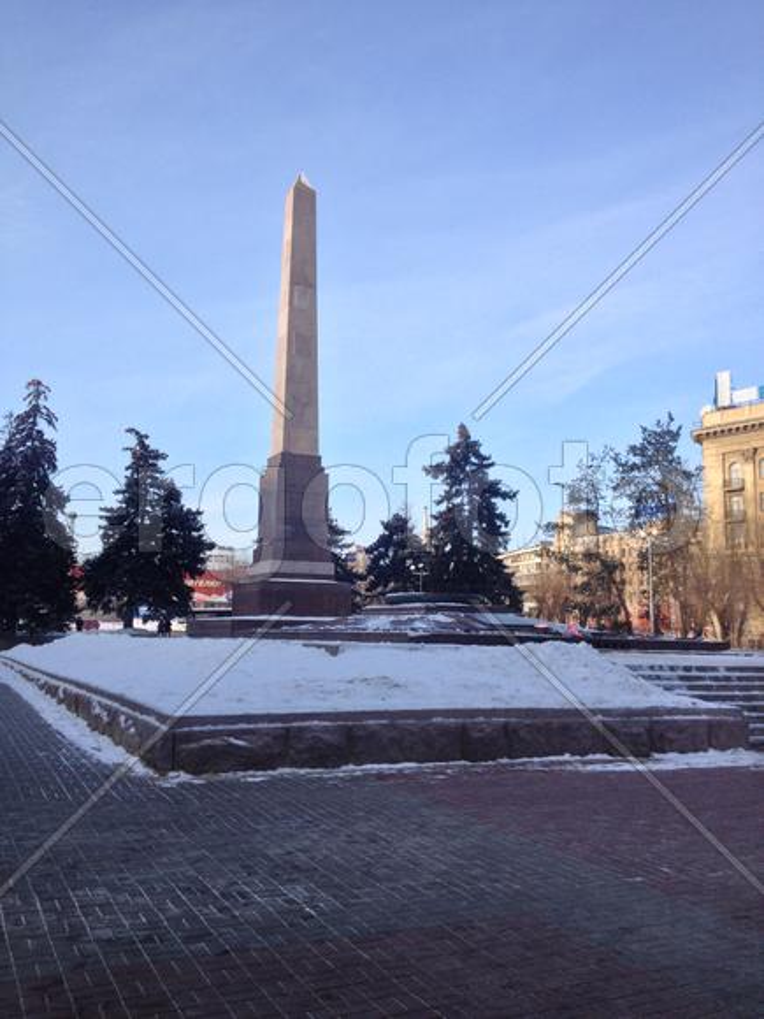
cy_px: 510
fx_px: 1030
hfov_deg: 40.7
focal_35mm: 35
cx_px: 382
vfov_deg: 52.6
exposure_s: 1/1346
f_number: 2.4
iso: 50
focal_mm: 4.28
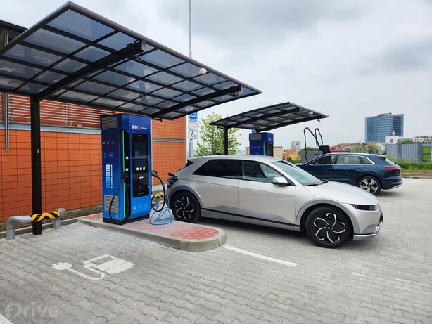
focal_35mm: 23
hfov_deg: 73.9
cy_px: 162
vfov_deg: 58.9
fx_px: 287
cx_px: 216
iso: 20
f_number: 1.8
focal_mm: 5.4
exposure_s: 1/957
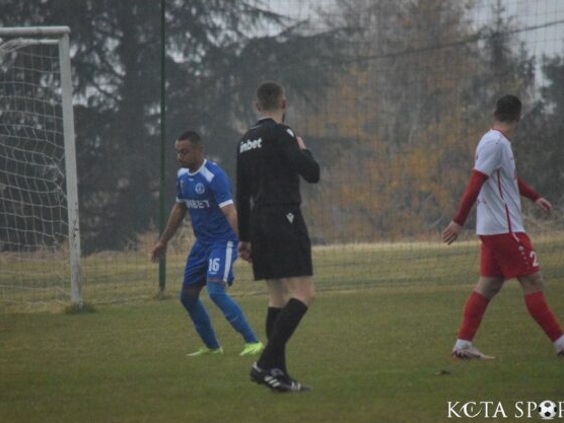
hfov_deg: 4.0
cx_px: 269
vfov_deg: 3.0
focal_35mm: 490
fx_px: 7984
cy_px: 211
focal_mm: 300
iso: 12800
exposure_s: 1/640
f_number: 5.6
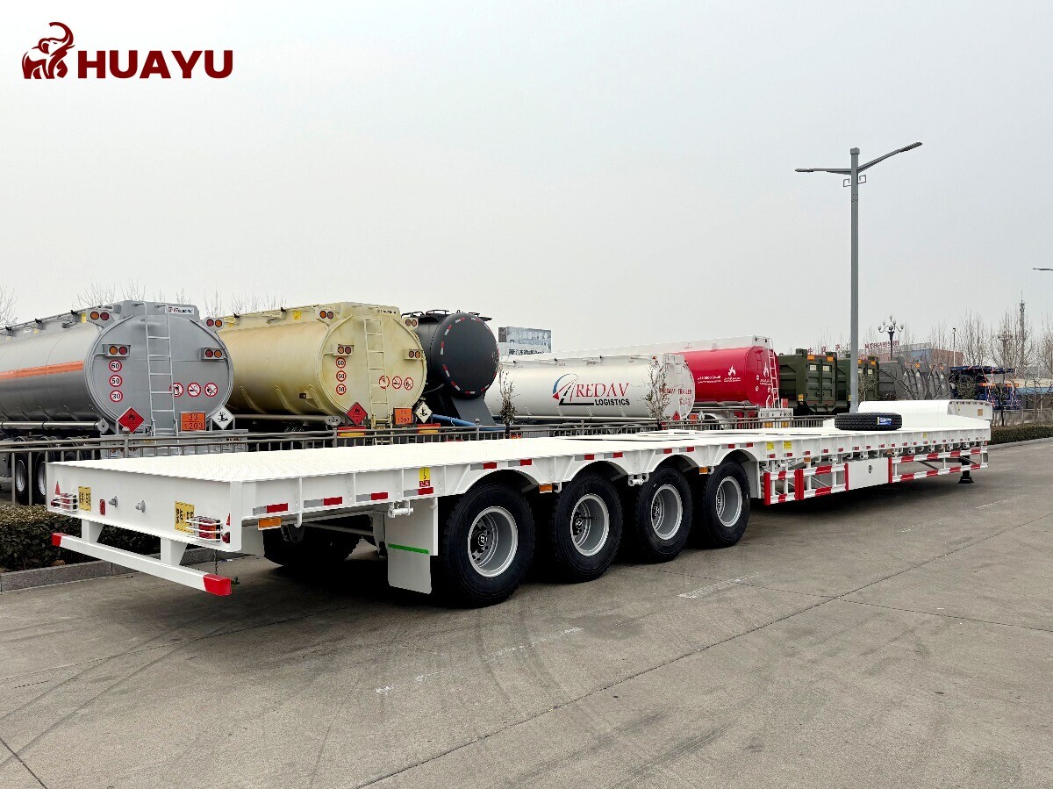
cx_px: 526
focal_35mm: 24
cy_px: 394
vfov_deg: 56.8
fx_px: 730
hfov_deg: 71.6
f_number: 1.78
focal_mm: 6.76
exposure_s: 1/7937
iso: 80
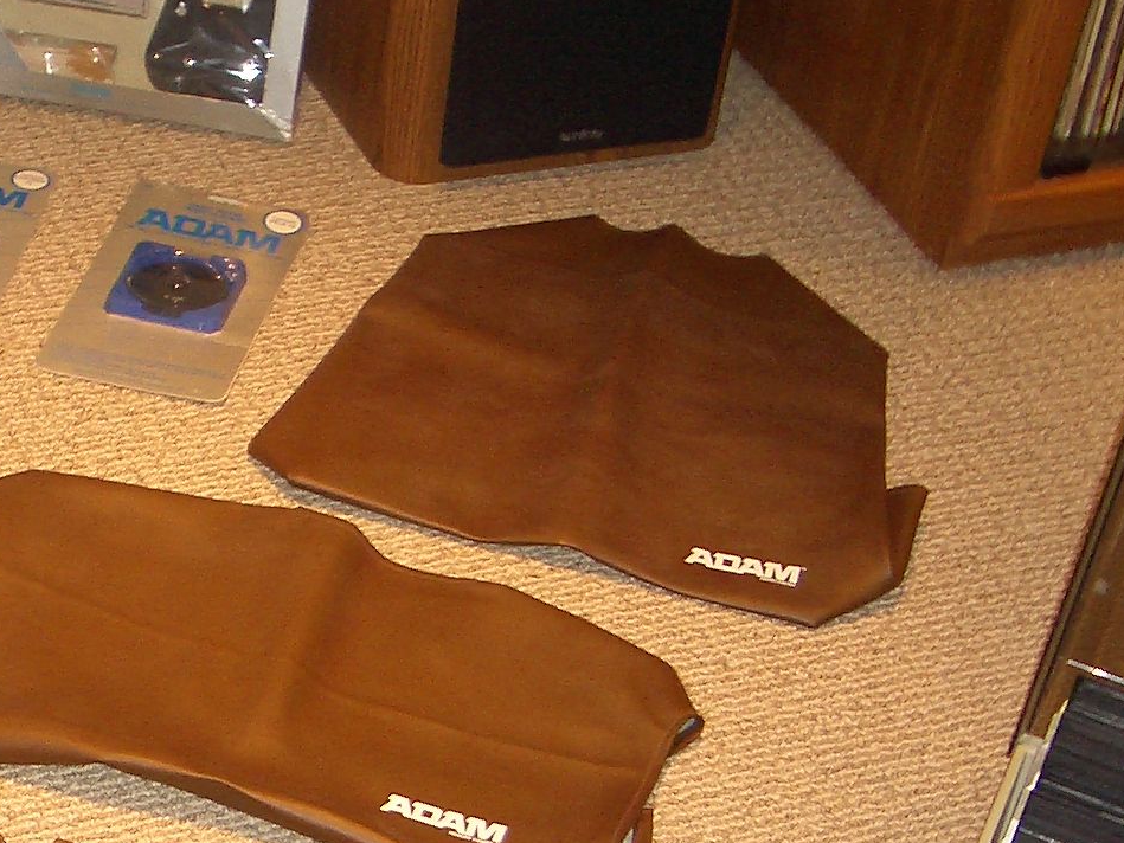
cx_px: 2
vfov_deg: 17.1
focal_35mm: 85
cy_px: 791
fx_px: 2760
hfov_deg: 22.2
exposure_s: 1/60
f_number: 2.6
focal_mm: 5.8
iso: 100
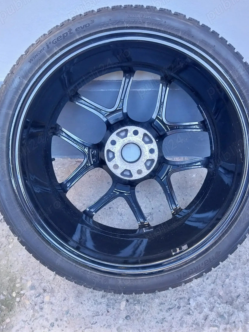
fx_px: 297
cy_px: 164
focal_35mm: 31
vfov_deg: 58.4
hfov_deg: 45.4
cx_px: 133
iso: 125
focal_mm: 4
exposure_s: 1/50
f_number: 1.8
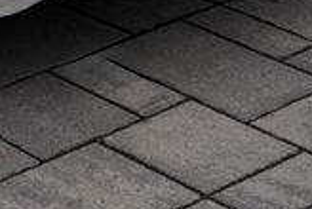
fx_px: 1624
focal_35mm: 187
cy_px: -427
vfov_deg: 6.7
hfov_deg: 10.4
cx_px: -228
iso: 100
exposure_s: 1/250
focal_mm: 30
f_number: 6.3
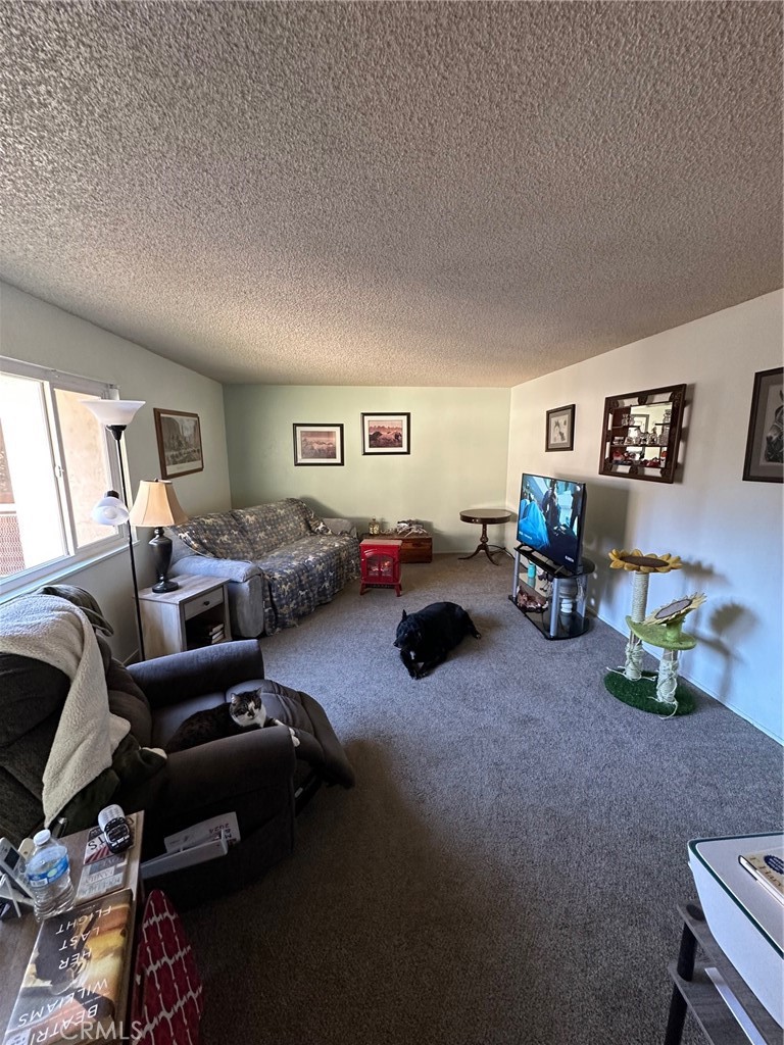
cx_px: 392
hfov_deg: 85.7
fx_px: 423
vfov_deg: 102.1
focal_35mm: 14
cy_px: 522
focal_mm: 2.22
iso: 320
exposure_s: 1/53
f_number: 2.2
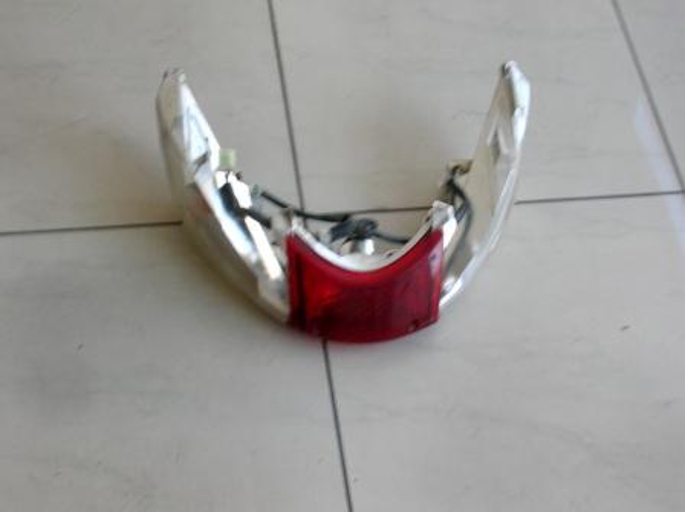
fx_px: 1463
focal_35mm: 74
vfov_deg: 19.9
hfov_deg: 26.4
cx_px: 342
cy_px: 256
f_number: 4
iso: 50
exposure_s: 1/34.3
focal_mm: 12.3
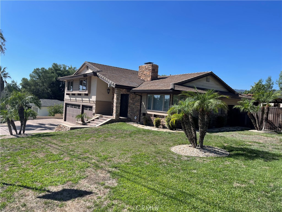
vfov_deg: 53.1
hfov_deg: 67.3
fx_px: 212
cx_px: 141
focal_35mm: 26
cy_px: 106
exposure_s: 1/2717
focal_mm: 5.1
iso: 32
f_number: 1.6
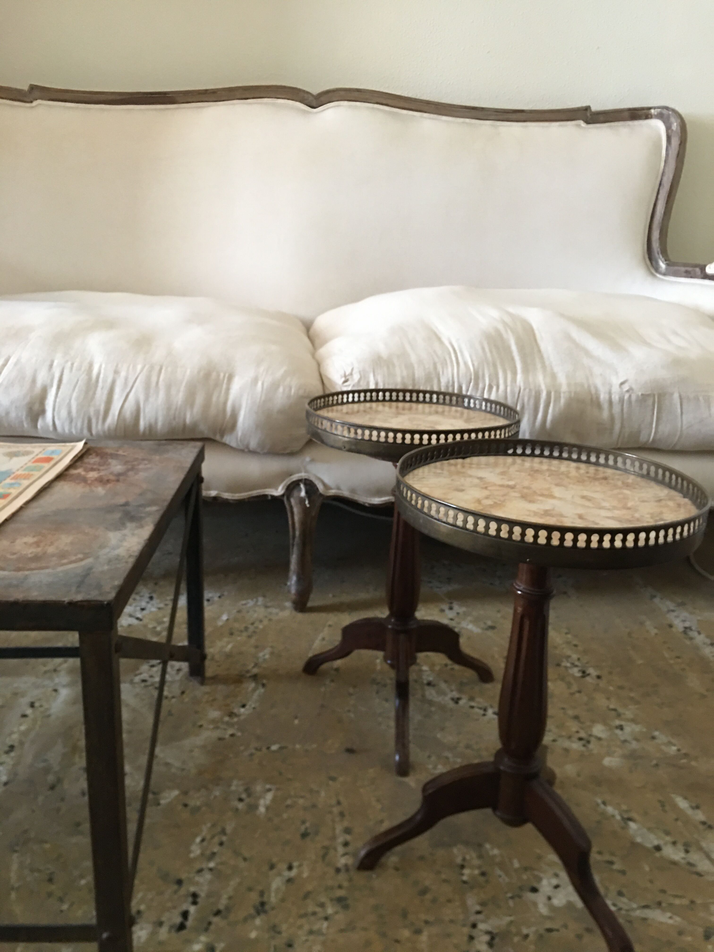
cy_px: 476
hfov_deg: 48.2
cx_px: 357
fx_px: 798
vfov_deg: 61.7
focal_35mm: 29
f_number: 2.2
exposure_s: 1/10
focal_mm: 4.15
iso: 80
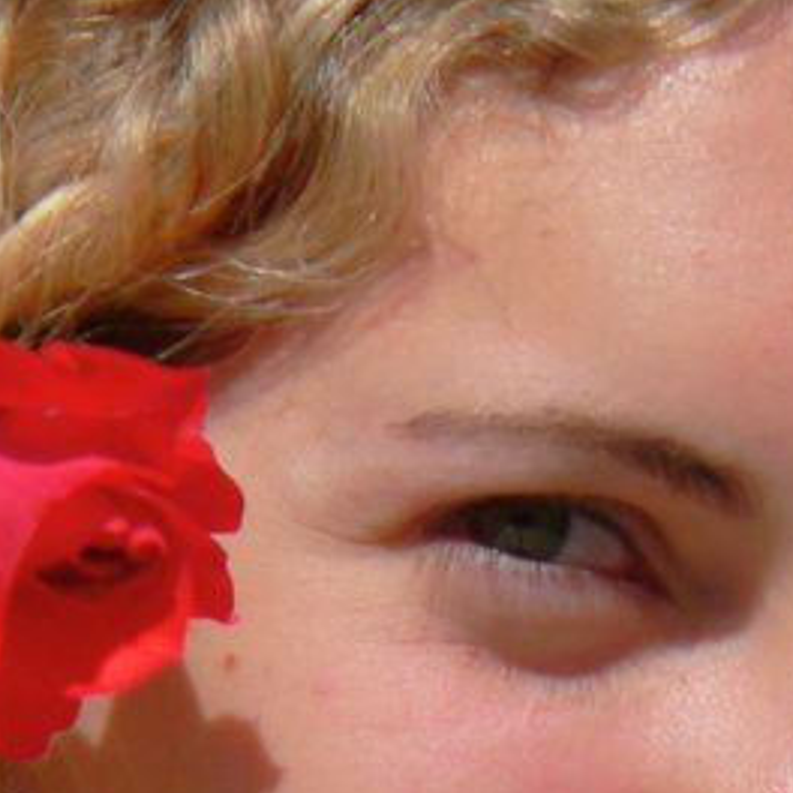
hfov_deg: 1.4
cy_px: 955
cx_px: 451
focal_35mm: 1223
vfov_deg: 1.4
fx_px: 31698
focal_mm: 59.5
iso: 80
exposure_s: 1/500
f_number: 5.6
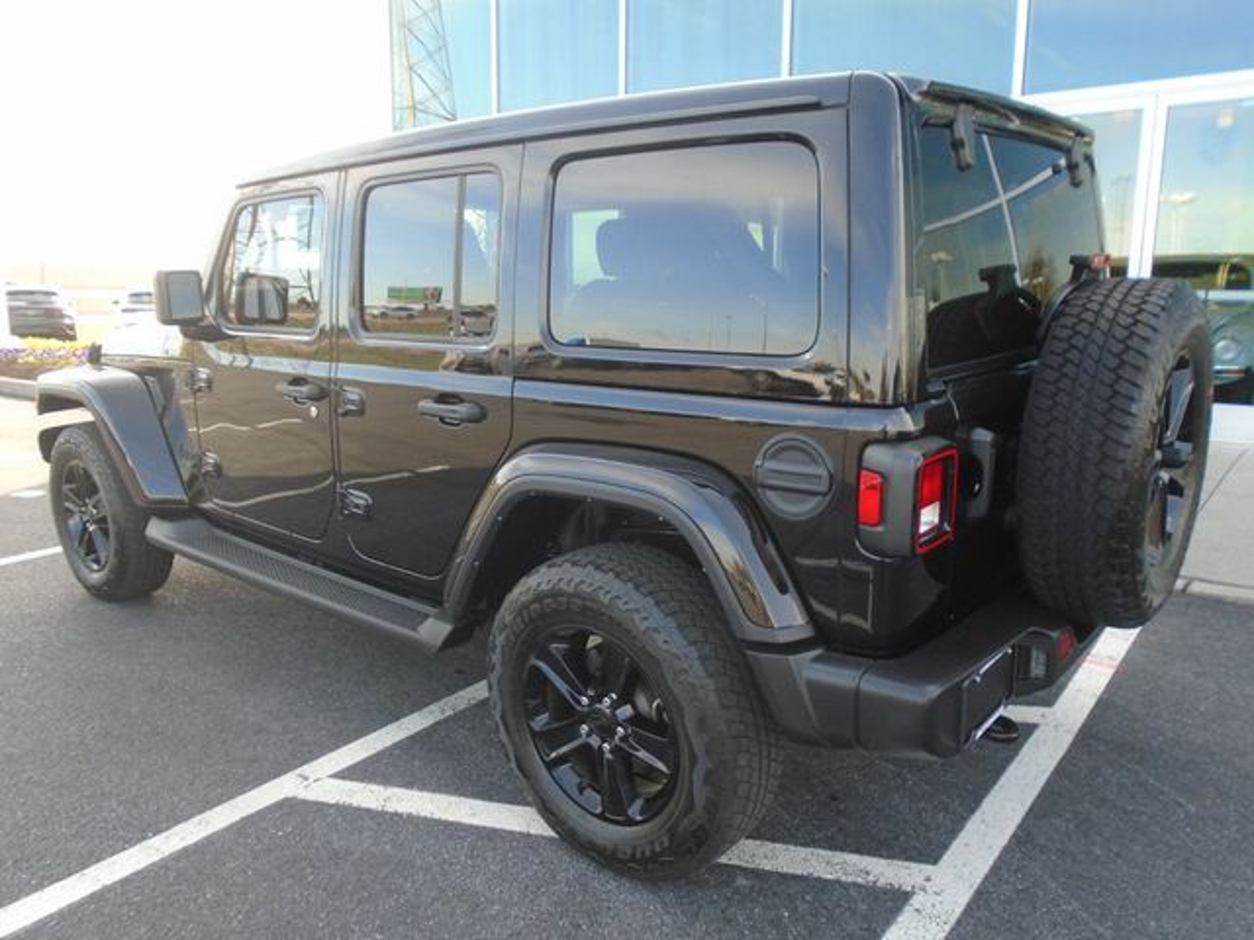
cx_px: 627
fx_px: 942
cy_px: 470
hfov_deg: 67.3
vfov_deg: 53.1
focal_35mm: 26
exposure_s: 1/125
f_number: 3.2
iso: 100
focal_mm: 4.6
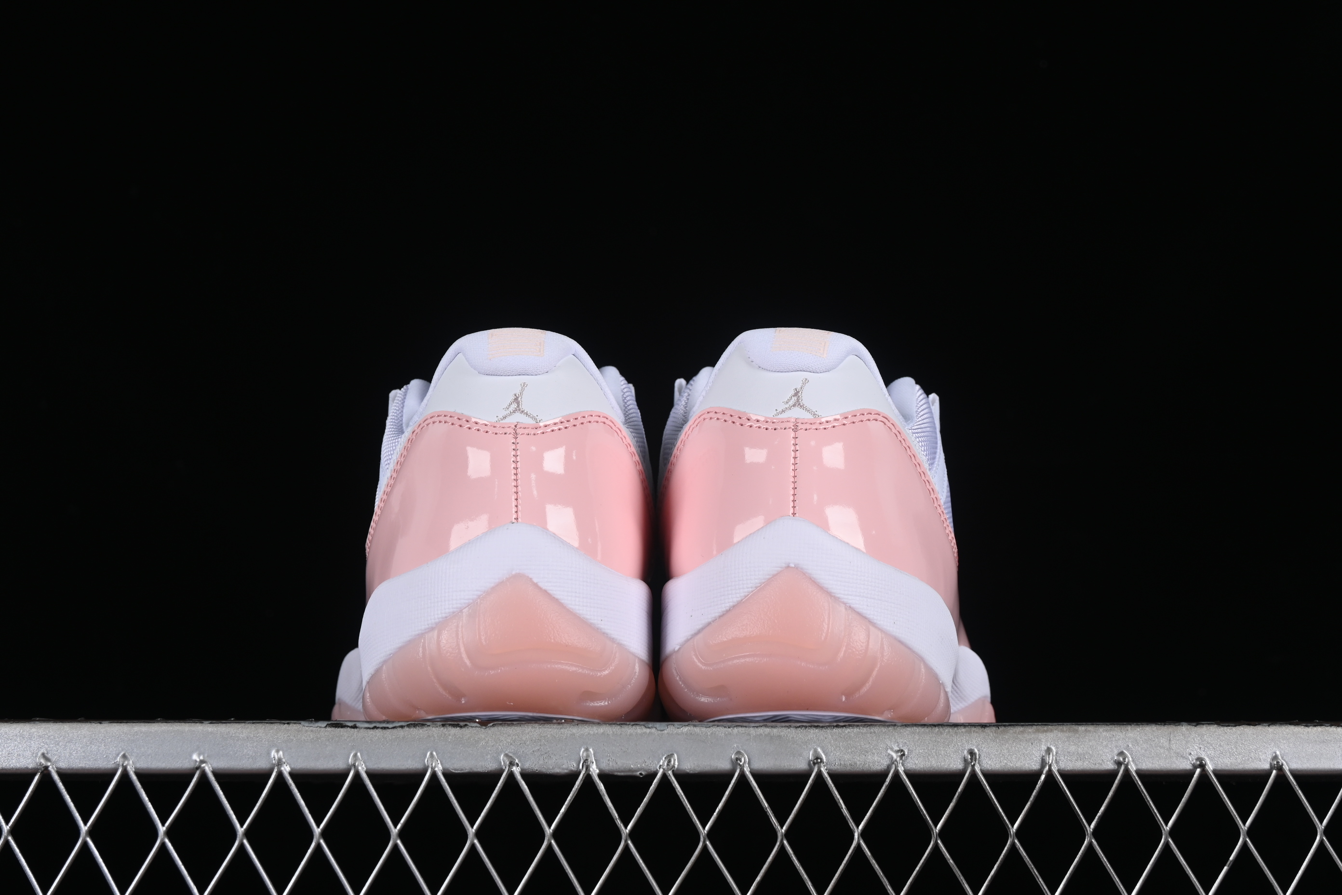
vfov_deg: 18.2
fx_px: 2796
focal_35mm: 75
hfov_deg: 27.0
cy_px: 448
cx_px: 671
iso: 160
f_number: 8
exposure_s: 1/80
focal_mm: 50
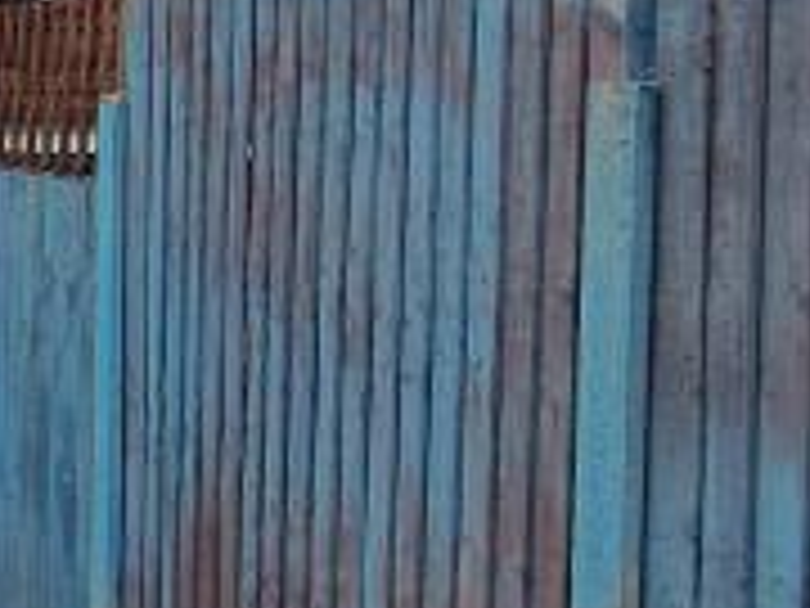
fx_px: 1732
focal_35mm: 74
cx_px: -477
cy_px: 104
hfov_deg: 21.2
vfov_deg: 19.6
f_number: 2.2
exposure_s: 1/1220
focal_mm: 2.2
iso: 50
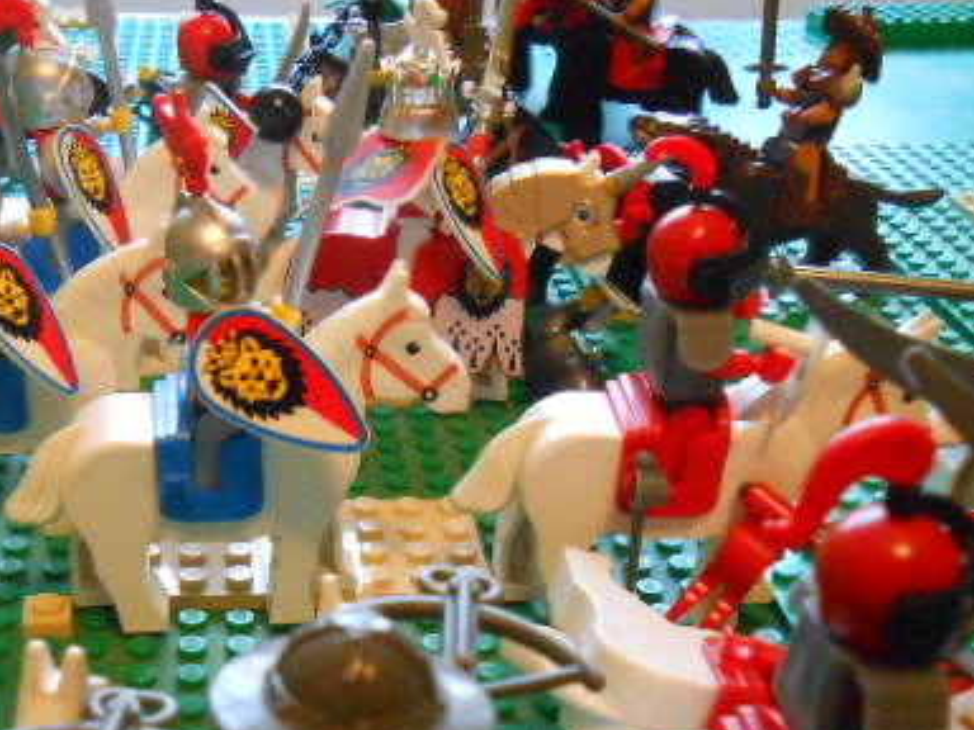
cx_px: 302
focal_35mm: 50
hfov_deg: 37.6
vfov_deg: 28.4
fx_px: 1407
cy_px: 603
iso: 800
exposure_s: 1/13
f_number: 3.8
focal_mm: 5.3
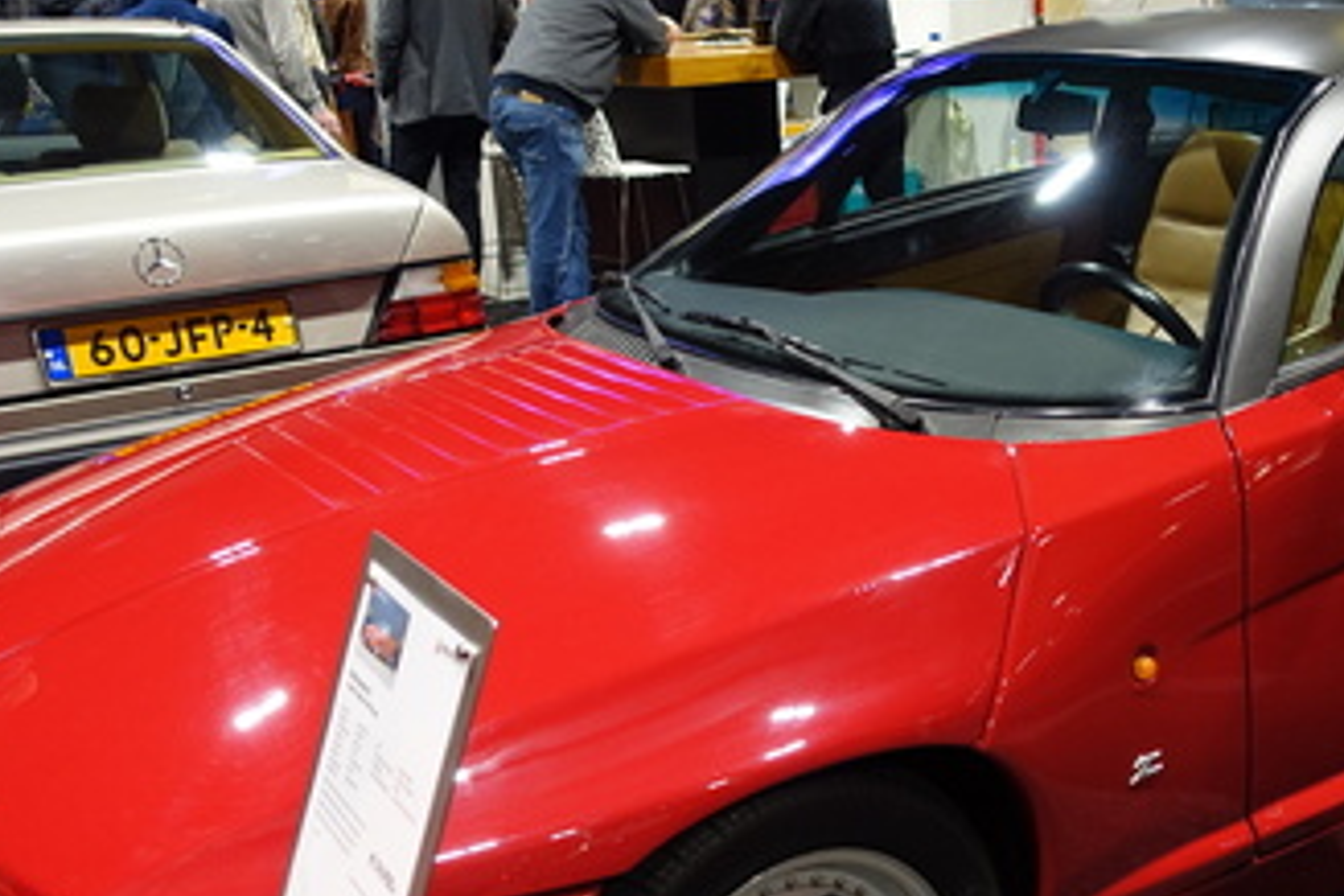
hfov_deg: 44.1
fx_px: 1643
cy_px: 580
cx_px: 847
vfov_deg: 30.3
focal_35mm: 44
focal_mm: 8.8
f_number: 1.8
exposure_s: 1/30
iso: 250
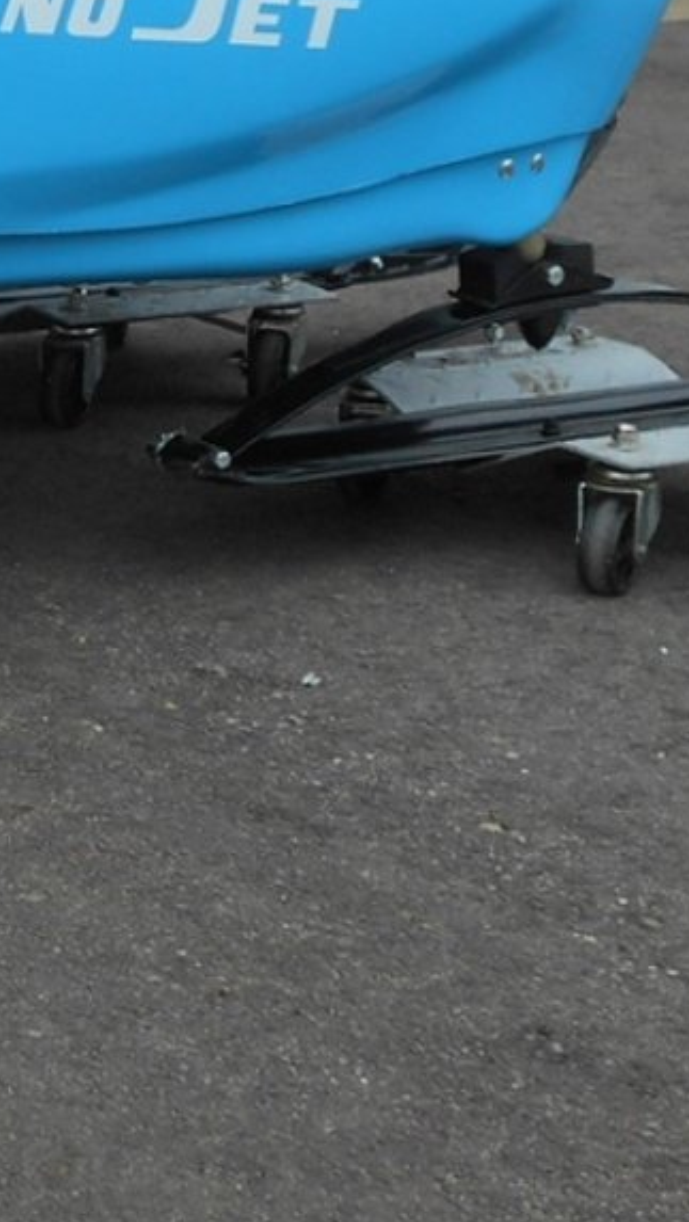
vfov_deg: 22.8
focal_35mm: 92
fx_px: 2983
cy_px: 204
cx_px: -434
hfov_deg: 12.4
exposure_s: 1/640
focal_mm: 5.8
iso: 80
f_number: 3.6
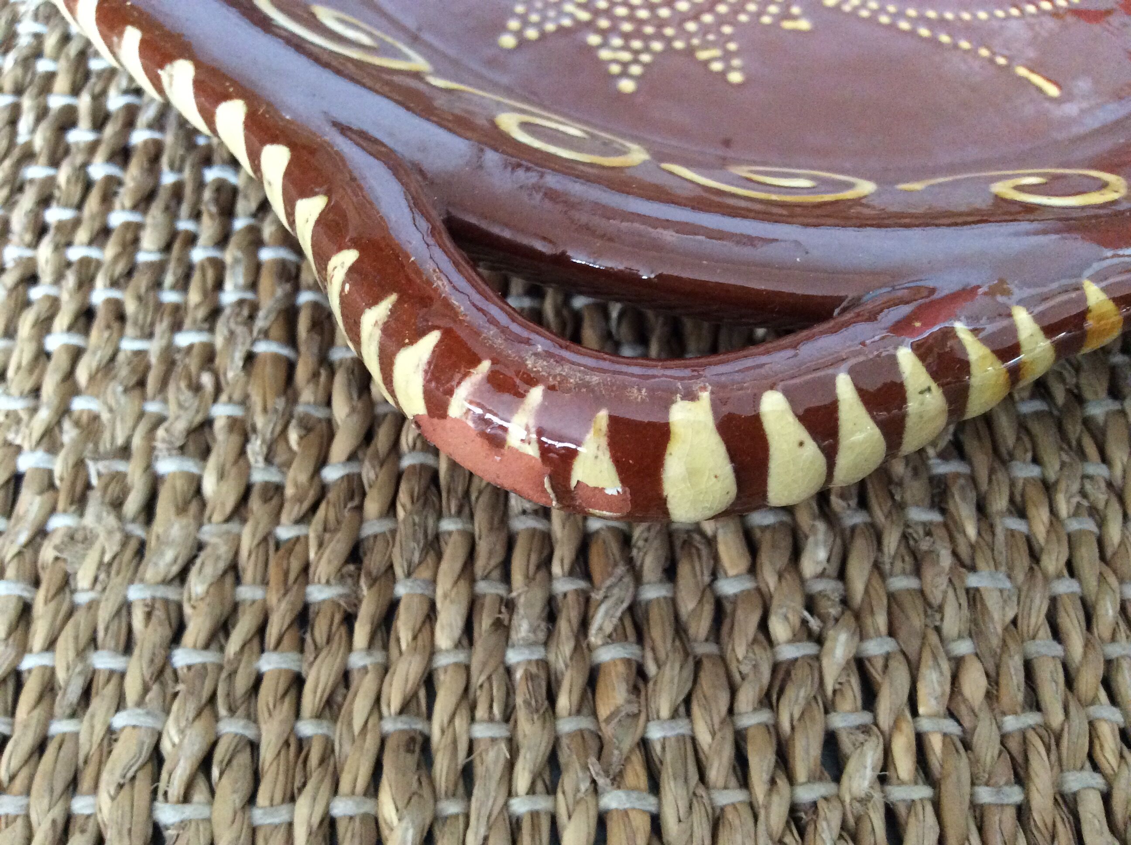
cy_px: 422
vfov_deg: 44.1
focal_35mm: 32
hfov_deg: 56.9
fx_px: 1044
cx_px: 566
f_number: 2.4
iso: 320
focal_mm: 3.3
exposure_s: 1/15
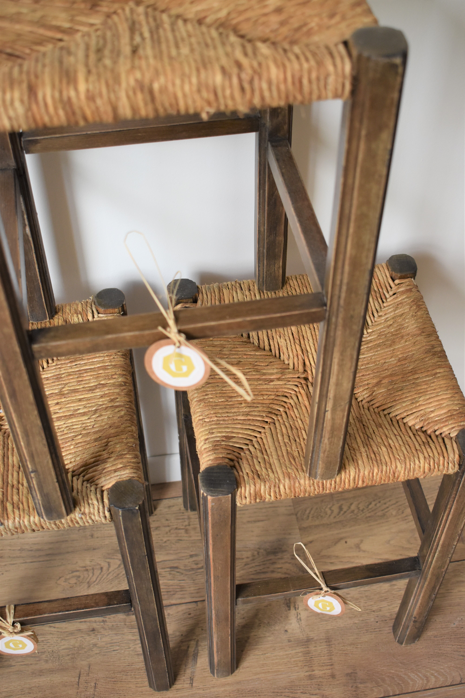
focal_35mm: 45
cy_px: 349
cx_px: 232
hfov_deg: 29.9
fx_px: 872
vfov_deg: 43.6
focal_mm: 30
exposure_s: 1/200
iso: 800
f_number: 4.2
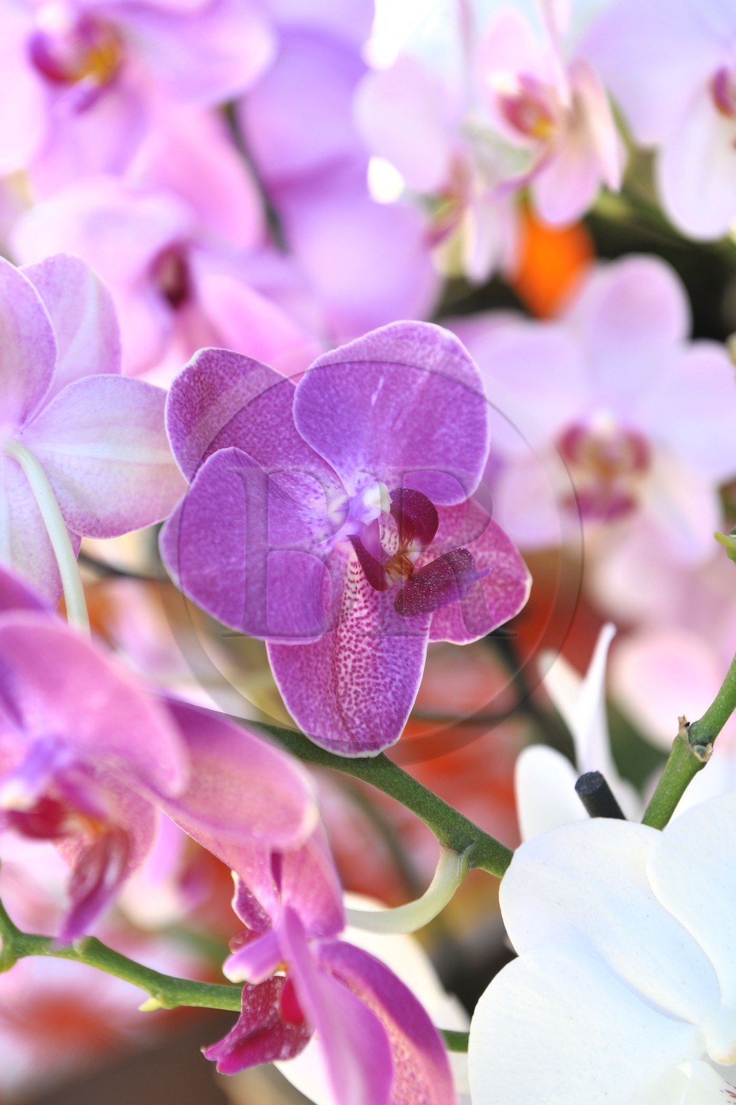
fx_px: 2147
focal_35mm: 70
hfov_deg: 19.4
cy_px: 552
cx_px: 368
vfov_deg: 28.8
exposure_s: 1/80
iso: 200
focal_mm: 70
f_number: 5.6
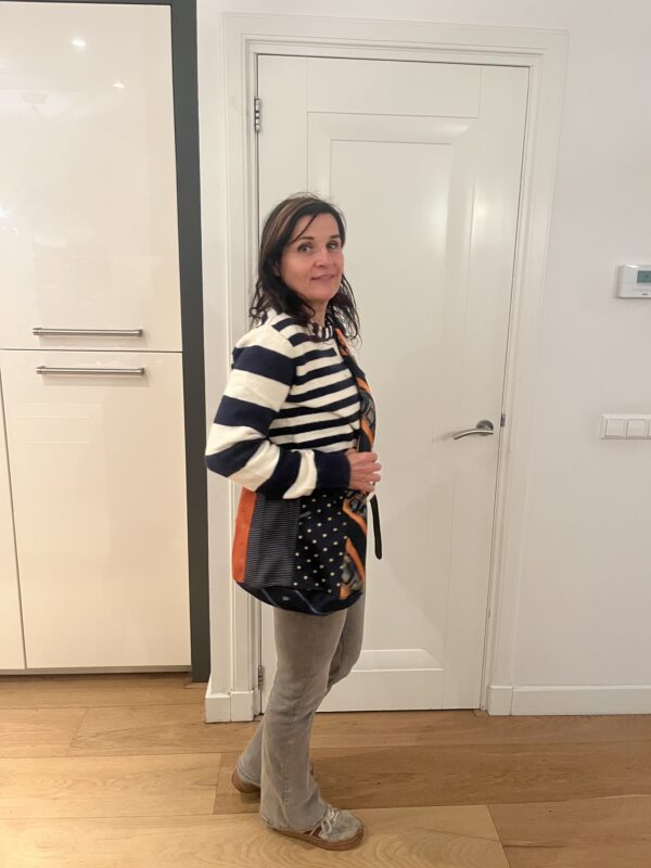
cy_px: 434
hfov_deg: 53.1
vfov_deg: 67.3
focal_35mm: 26
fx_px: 652
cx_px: 326
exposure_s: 1/33
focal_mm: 5.1
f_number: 1.6
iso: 400
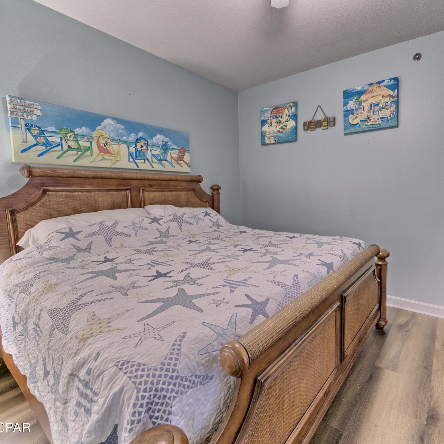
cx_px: 300
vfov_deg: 87.4
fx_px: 232
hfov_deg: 84.0
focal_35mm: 16
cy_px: 216
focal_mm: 12
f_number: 8
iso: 500
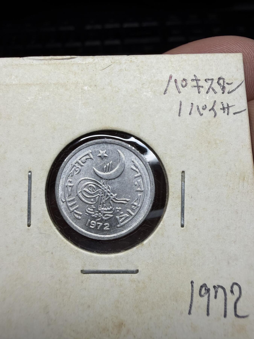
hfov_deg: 53.1
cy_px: 170
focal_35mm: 26
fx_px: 254
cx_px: 127
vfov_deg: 67.3
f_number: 2.2
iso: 50
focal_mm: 2.22
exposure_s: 1/420
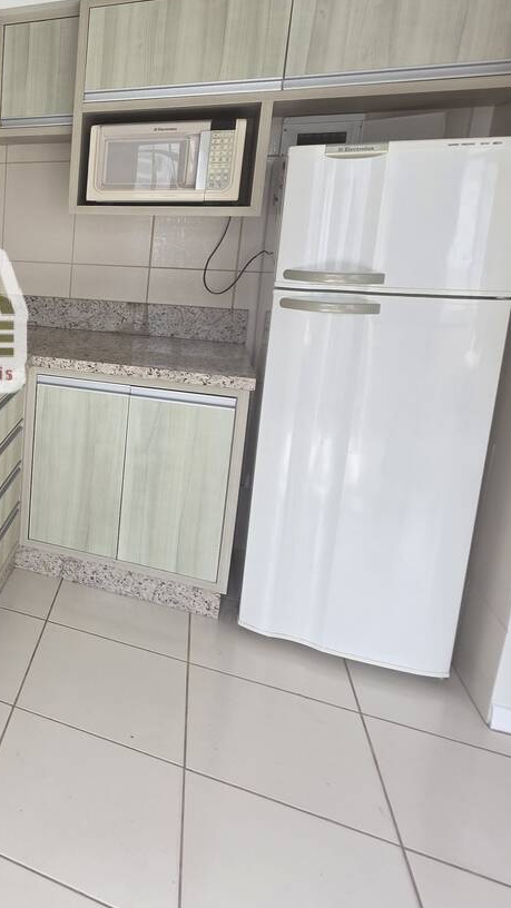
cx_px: -136
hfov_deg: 34.3
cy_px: 326
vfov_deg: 72.5
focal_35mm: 25
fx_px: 602
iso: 25
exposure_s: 1/120
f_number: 1.9
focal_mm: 2.2
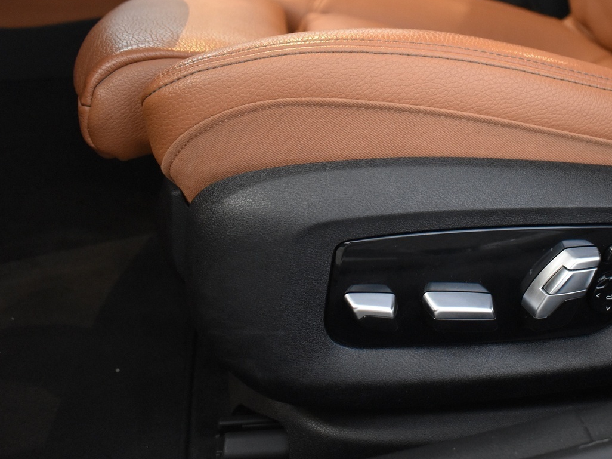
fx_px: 725
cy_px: 163
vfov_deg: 34.9
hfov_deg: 44.7
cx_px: 435
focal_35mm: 41
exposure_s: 1/30
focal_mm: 18
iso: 2500
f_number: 3.5
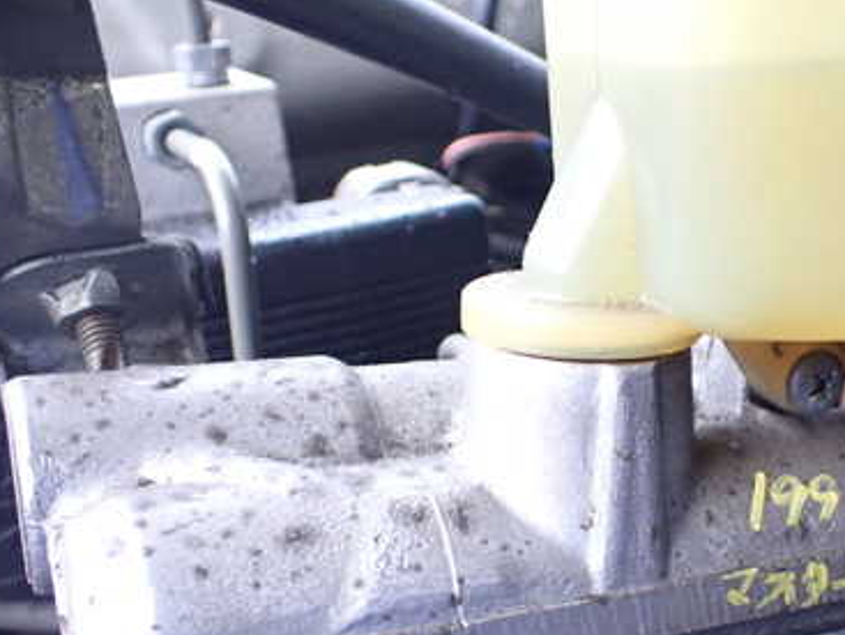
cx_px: 663
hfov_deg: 37.6
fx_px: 1197
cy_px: 460
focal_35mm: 49
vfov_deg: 29.4
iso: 640
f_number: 2.3
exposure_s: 1/125
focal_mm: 5.4
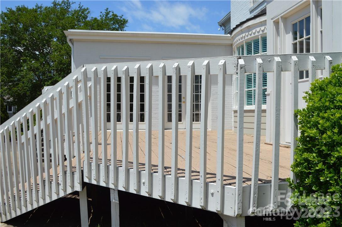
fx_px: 342
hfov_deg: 53.2
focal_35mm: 36
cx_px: 171
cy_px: 114
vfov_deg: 36.8
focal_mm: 24
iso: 100
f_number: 9
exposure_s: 1/320
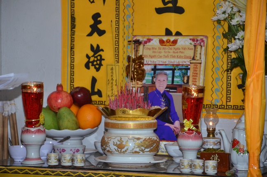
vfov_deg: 8.7
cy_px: 88
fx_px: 1166
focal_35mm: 158
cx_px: 134
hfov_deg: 13.1
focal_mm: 105
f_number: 5.6
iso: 1000
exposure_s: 1/60
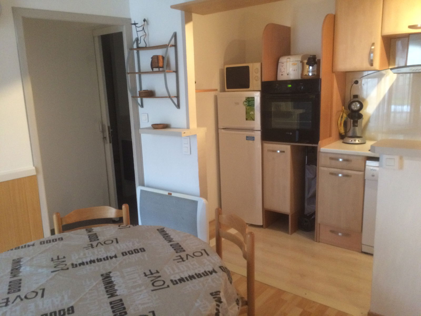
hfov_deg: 61.7
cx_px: 210
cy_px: 158
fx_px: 353
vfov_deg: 48.2
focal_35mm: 29
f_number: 2.2
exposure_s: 1/20
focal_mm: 4.15
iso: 320
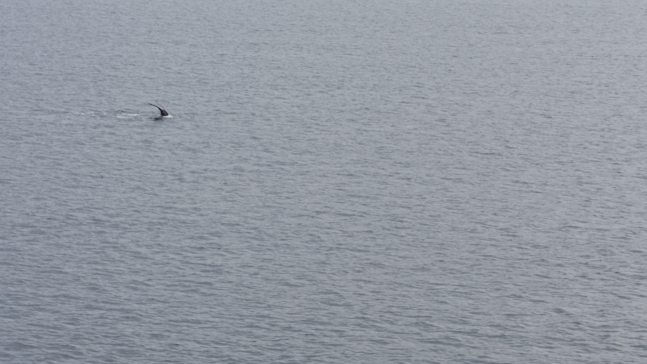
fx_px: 2882
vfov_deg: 7.2
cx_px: 143
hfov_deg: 12.8
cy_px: 135
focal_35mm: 168
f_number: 10
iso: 220
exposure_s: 1/60
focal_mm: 55
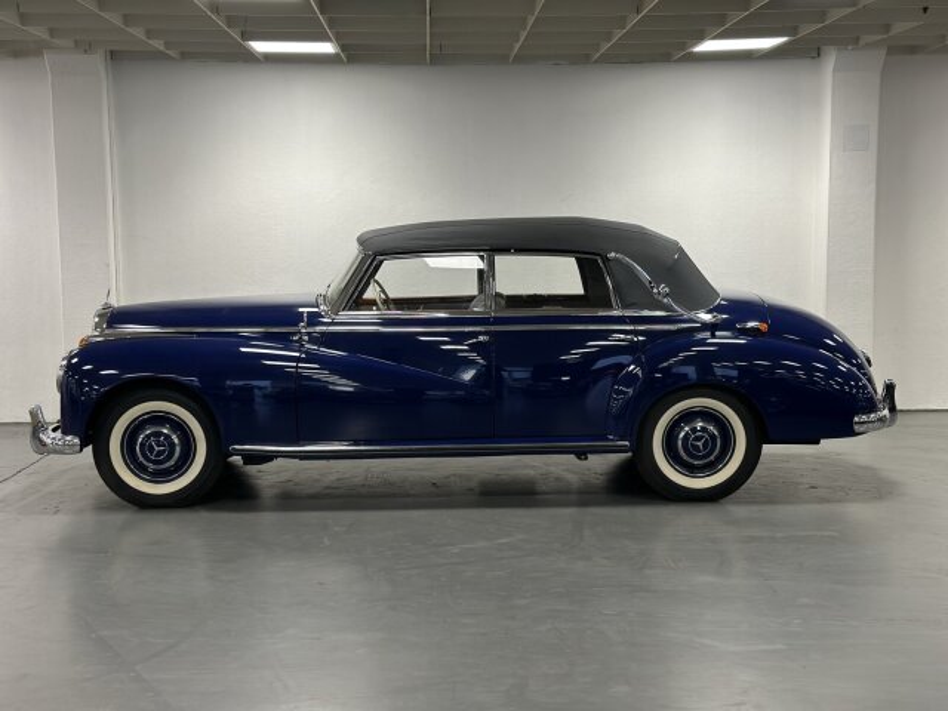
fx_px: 1315
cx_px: 474
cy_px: 356
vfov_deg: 30.3
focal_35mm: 48
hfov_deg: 39.7
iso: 125
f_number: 1.78
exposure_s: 1/61
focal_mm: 6.86
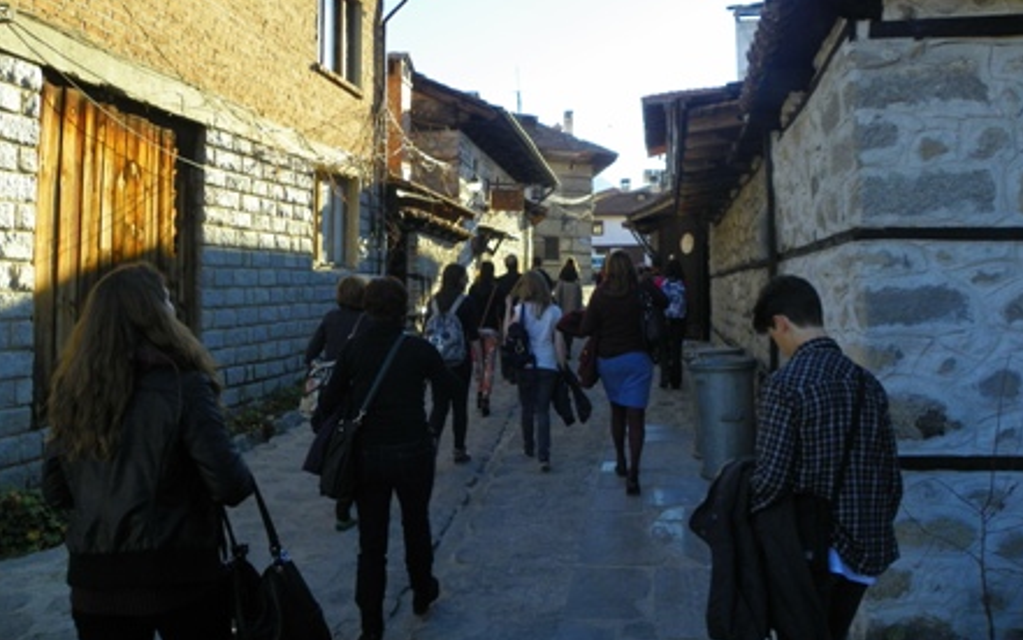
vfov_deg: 44.4
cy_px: 257
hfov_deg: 66.4
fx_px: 781
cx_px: 513
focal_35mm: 28
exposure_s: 1/250
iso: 64
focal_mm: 4.6
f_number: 3.5
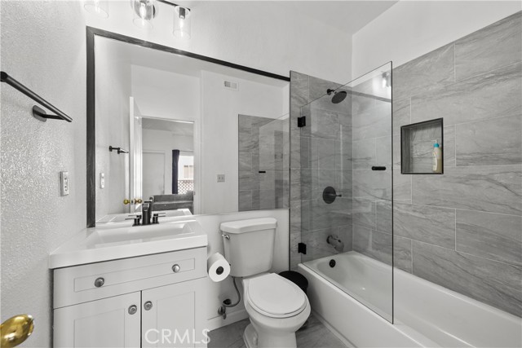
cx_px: 261
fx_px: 189
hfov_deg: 108.3
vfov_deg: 85.5
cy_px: 174
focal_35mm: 13
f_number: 9
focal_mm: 13
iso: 160
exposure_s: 1/2.5
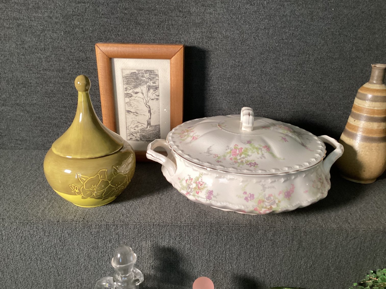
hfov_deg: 58.3
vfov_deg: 45.4
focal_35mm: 31
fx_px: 346
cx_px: 193
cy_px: 144
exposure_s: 1/60
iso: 250
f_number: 2.4
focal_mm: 3.3
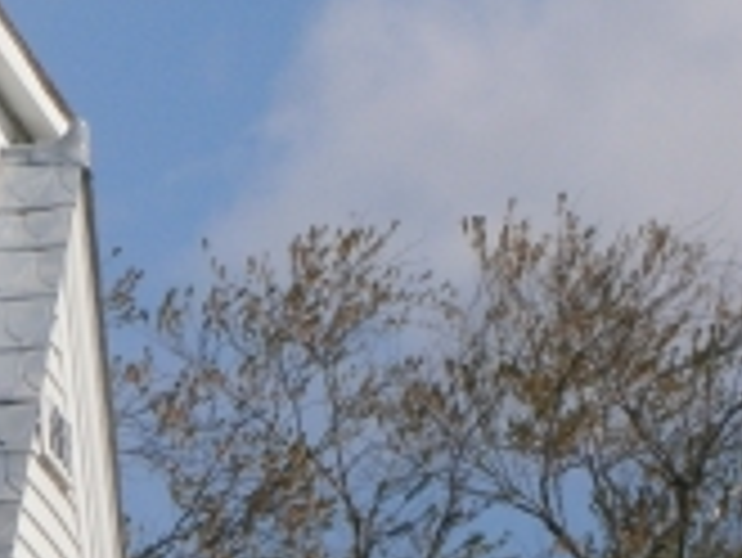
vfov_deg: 2.9
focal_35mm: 505
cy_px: 112
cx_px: -405
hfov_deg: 3.9
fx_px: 10833
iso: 80
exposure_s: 1/500
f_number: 6.5
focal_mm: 23.5
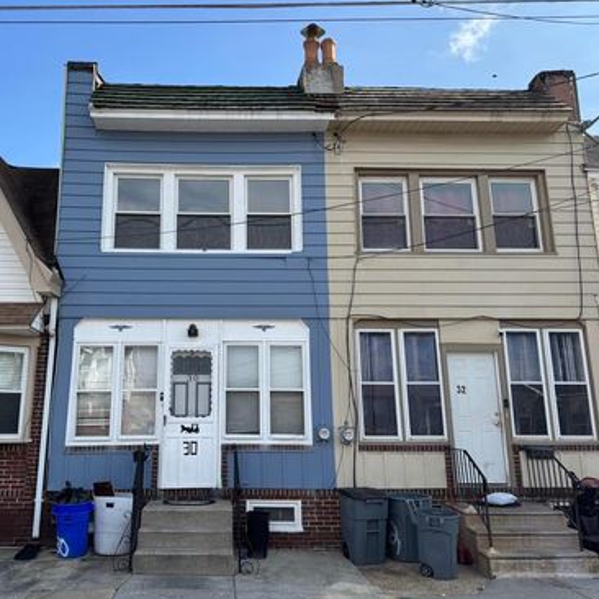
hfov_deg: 55.0
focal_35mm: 29
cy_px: 299
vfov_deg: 55.6
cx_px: 226
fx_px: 568
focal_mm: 6.76
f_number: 1.78
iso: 80
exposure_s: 1/2604
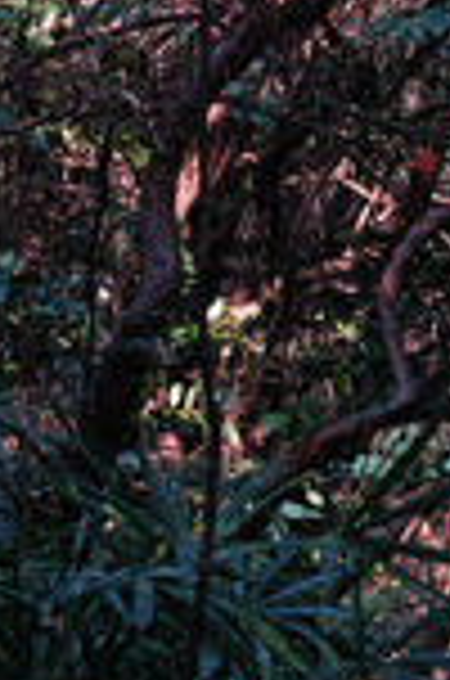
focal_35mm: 509
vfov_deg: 4.0
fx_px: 9587
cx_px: 792
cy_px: -883
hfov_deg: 2.7
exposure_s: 1/80
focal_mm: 50
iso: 100
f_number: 3.2
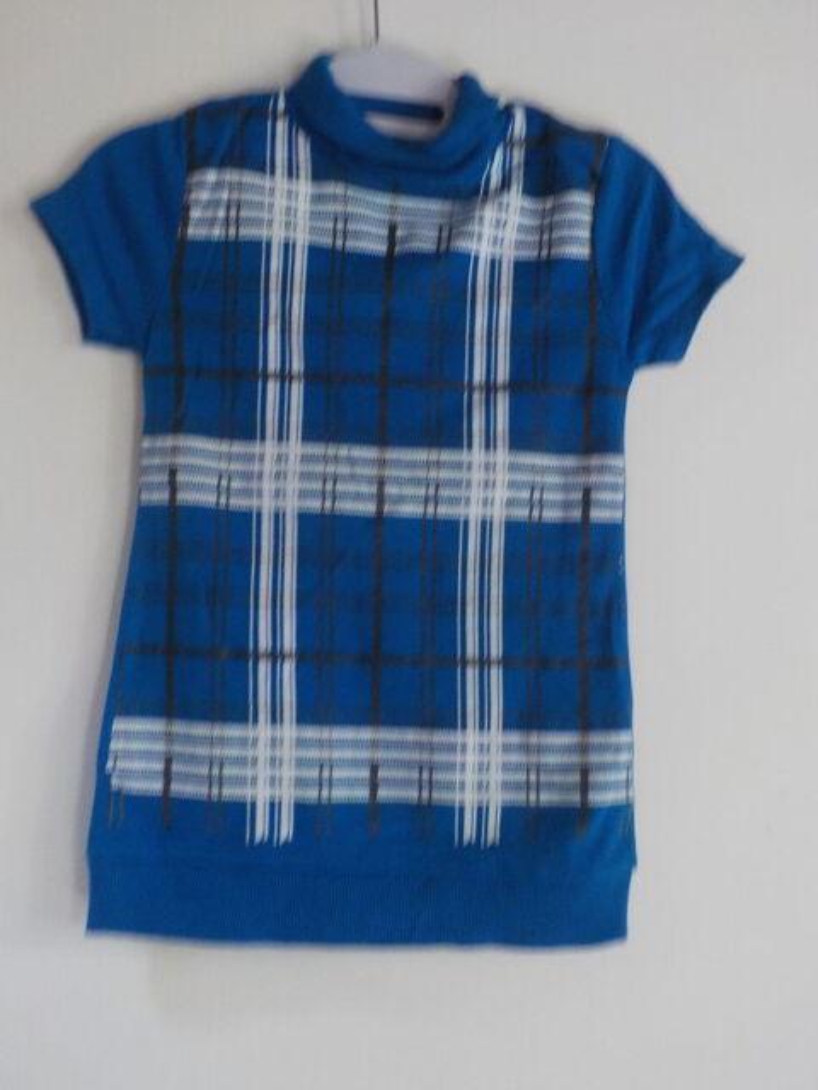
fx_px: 945
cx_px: 409
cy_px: 545
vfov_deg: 60.0
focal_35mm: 30
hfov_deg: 46.8
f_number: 3.3
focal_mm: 4.1
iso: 400
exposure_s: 1/30
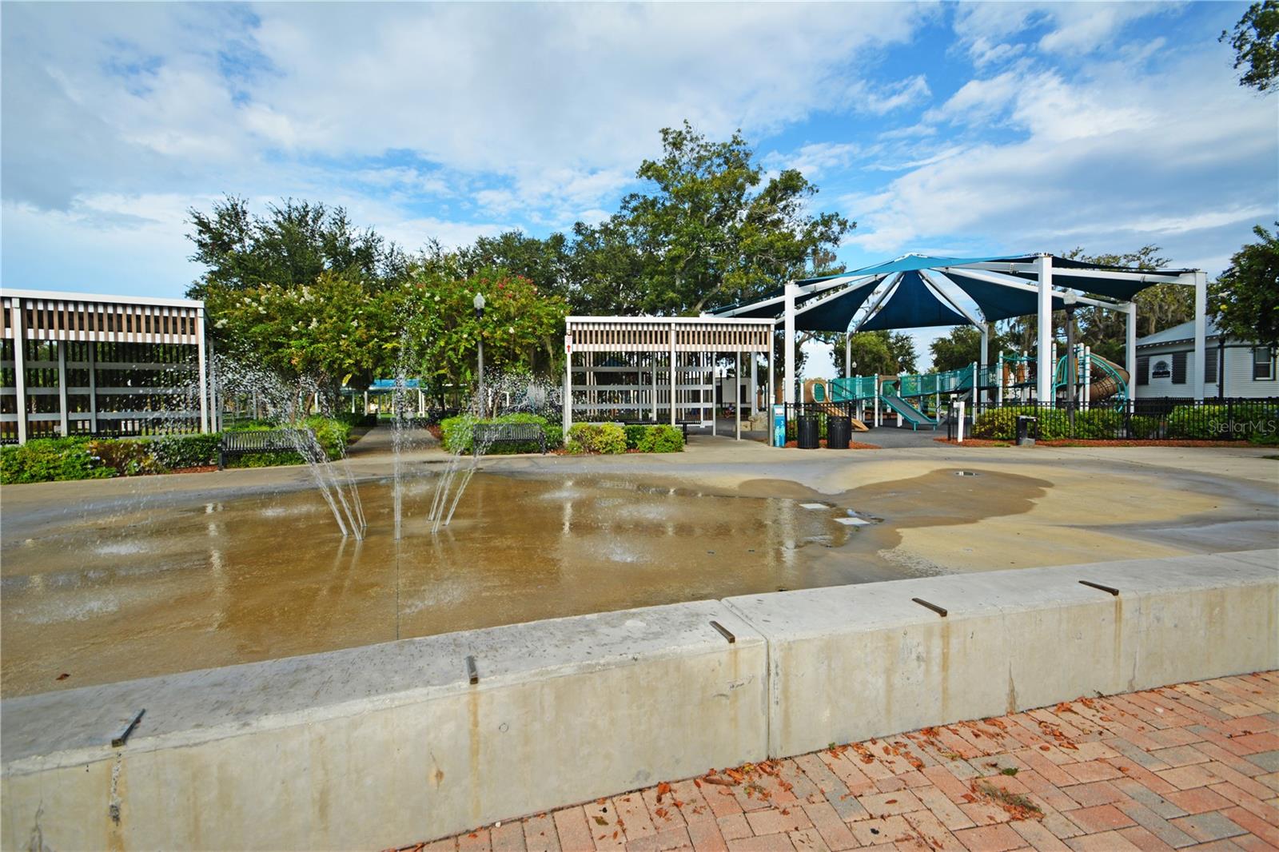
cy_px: 426
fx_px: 533
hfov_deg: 100.4
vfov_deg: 77.3
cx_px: 640
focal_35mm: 15
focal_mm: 10
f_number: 8
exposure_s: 1/200
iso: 100
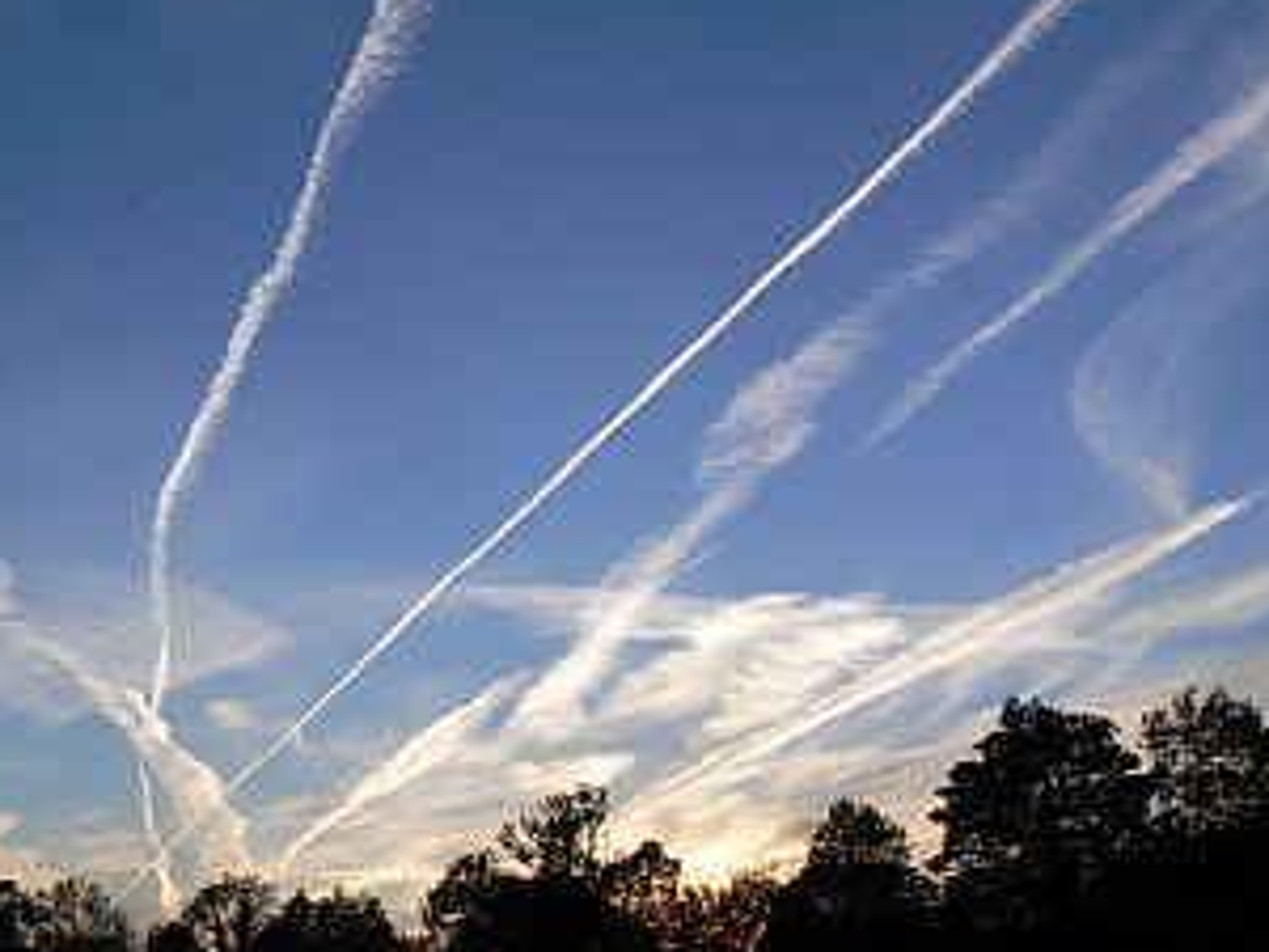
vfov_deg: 34.3
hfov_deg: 44.7
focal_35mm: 42
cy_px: 539
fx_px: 1540
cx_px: 563
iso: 80
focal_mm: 6
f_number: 5.6
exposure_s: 1/400
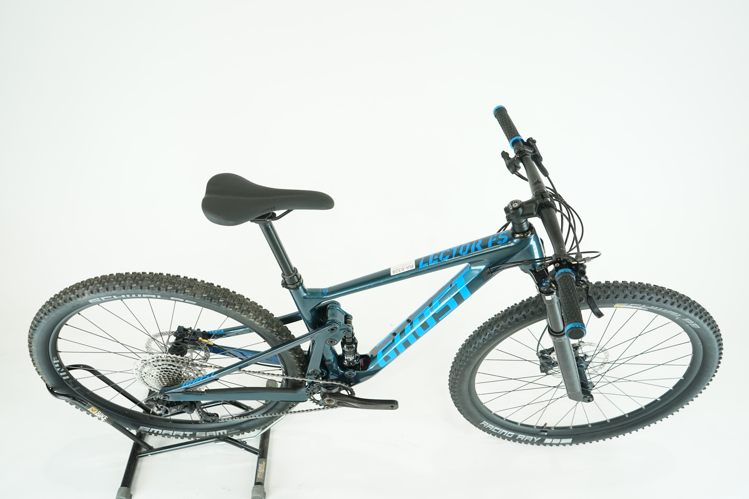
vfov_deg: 46.4
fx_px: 583
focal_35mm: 28
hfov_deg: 65.5
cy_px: 250
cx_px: 374
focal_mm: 28
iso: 1600
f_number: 5
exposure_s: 1/200
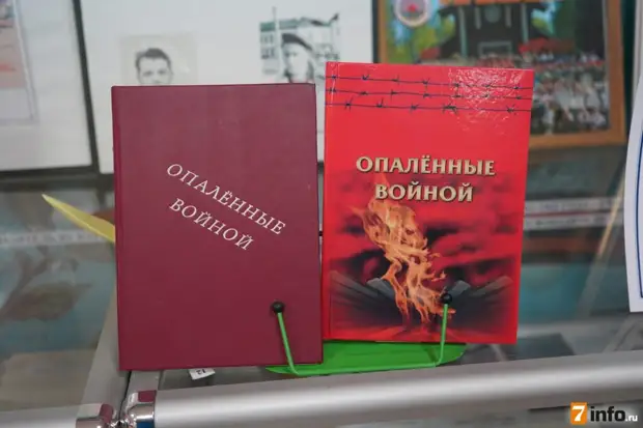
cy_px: 214
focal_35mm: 37
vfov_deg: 35.9
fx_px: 661
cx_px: 322
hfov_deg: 51.9
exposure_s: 1/160
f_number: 4
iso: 4000
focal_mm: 37
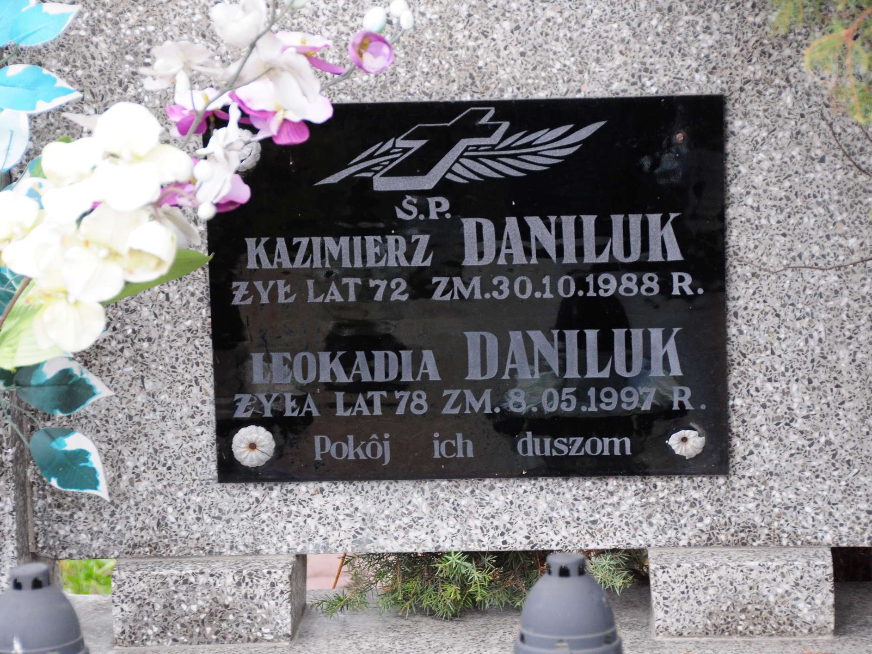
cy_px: 326
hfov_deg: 12.7
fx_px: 3919
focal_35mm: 156
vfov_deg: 9.5
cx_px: 452
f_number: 7.1
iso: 640
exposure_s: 1/100
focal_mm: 95
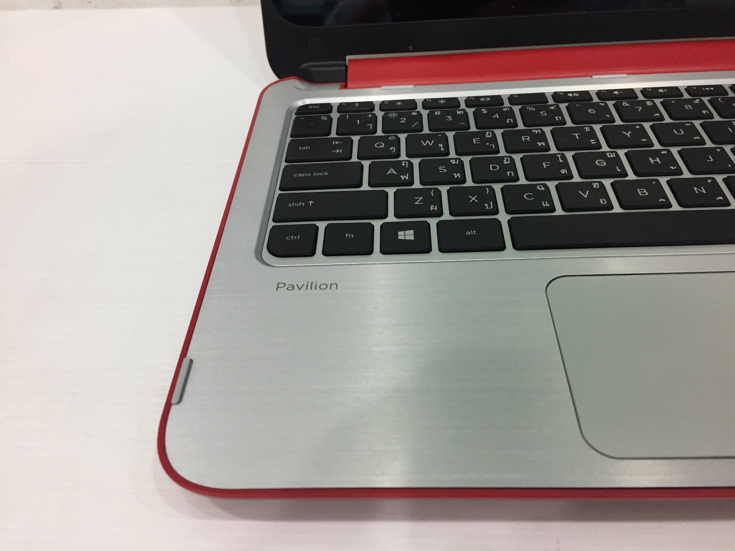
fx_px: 616
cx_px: 368
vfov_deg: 48.2
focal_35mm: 29
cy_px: 276
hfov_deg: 61.7
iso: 64
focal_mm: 4.15
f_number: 2.2
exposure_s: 1/33
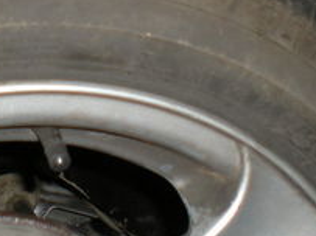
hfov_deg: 16.4
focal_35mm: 120
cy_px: -20
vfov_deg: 12.1
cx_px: 103
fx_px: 1095
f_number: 3.1
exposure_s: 1/60
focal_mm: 6.3
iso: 64
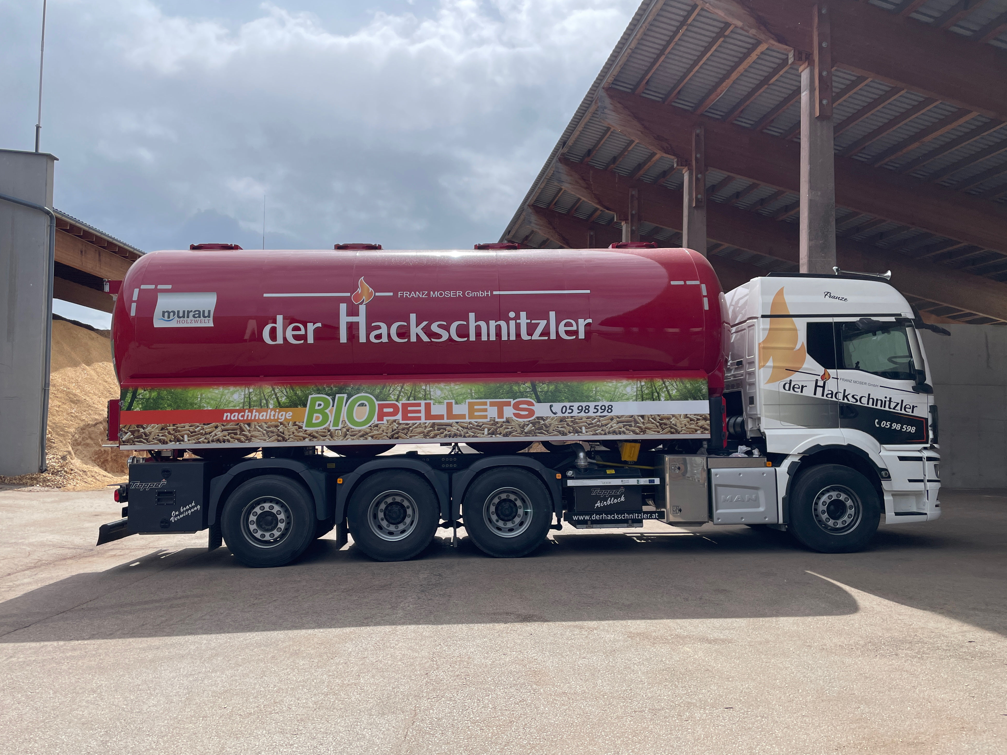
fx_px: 785
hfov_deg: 65.3
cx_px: 491
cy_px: 389
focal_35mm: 27
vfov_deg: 51.3
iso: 32
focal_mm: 4.2
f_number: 1.6
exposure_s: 1/4000
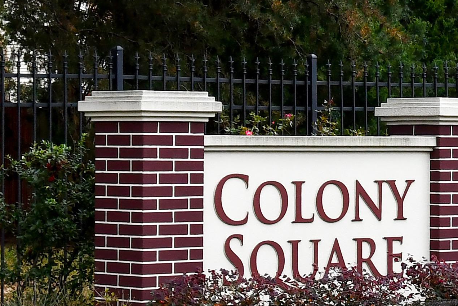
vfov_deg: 23.2
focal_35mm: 58
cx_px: 283
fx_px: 738
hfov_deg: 34.3
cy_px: 209
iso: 400
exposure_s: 1/250
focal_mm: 24
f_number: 5
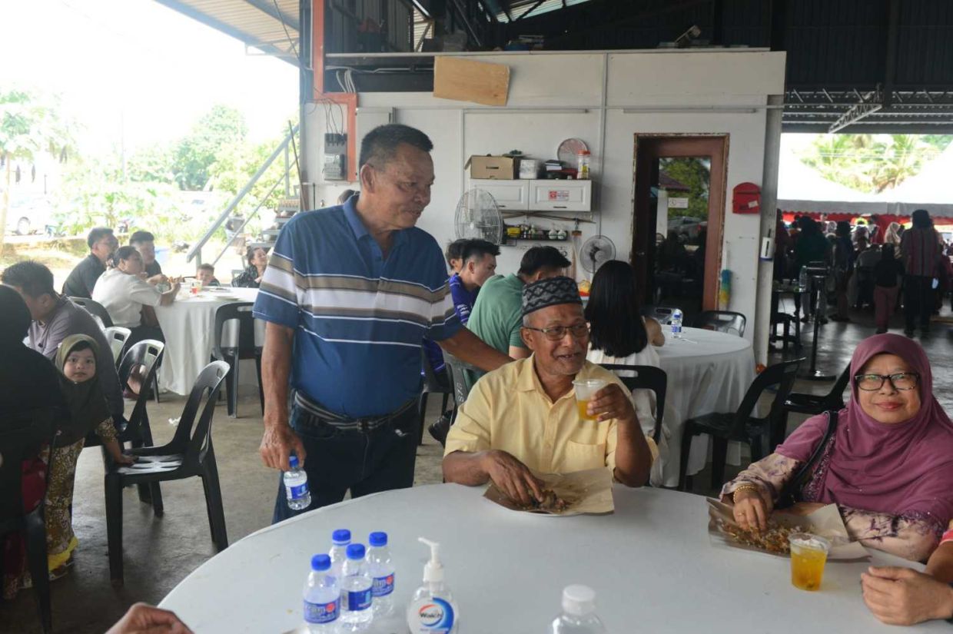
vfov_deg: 41.1
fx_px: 847
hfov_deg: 58.7
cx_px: 476
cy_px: 317
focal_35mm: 32
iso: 1250
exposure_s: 1/500
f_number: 5.6
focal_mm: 32
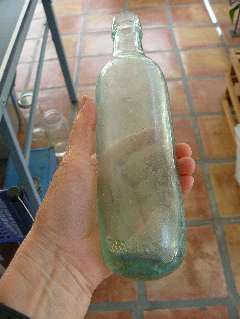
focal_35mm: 36
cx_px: 120
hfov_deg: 39.7
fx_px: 333
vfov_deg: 51.4
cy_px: 160
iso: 100
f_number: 2.8
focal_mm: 6
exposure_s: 1/80
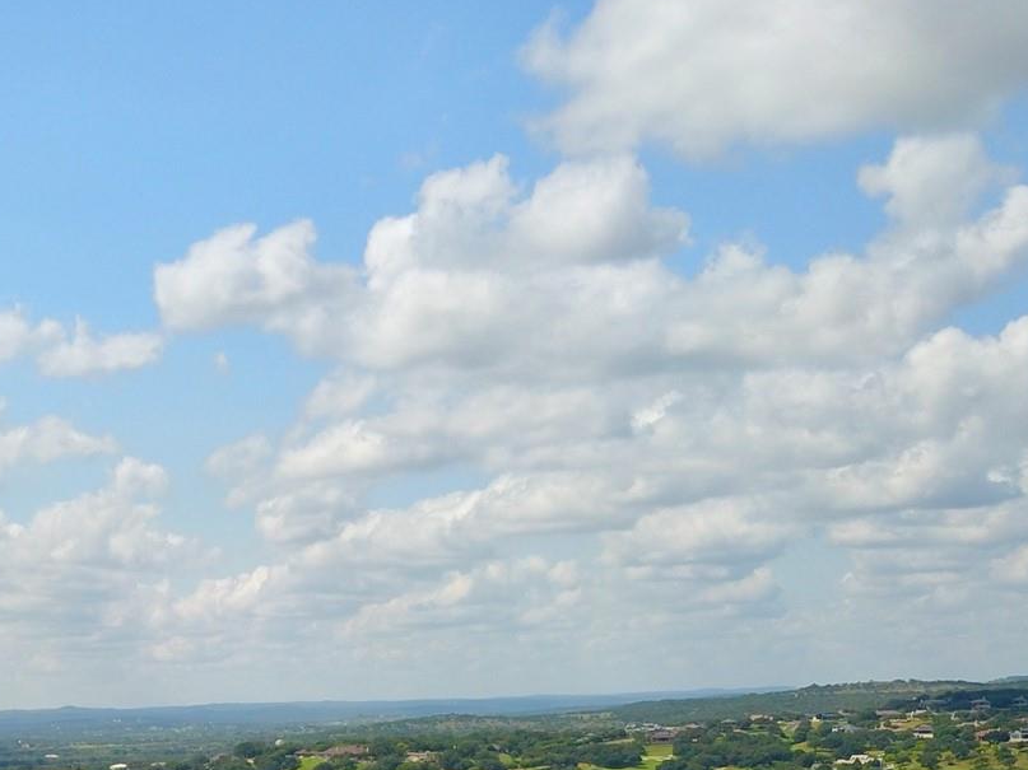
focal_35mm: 66
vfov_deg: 21.7
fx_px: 1960
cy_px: 701
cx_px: 183
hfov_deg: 28.7
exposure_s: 1/1792
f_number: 2.2
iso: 100
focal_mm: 4.73
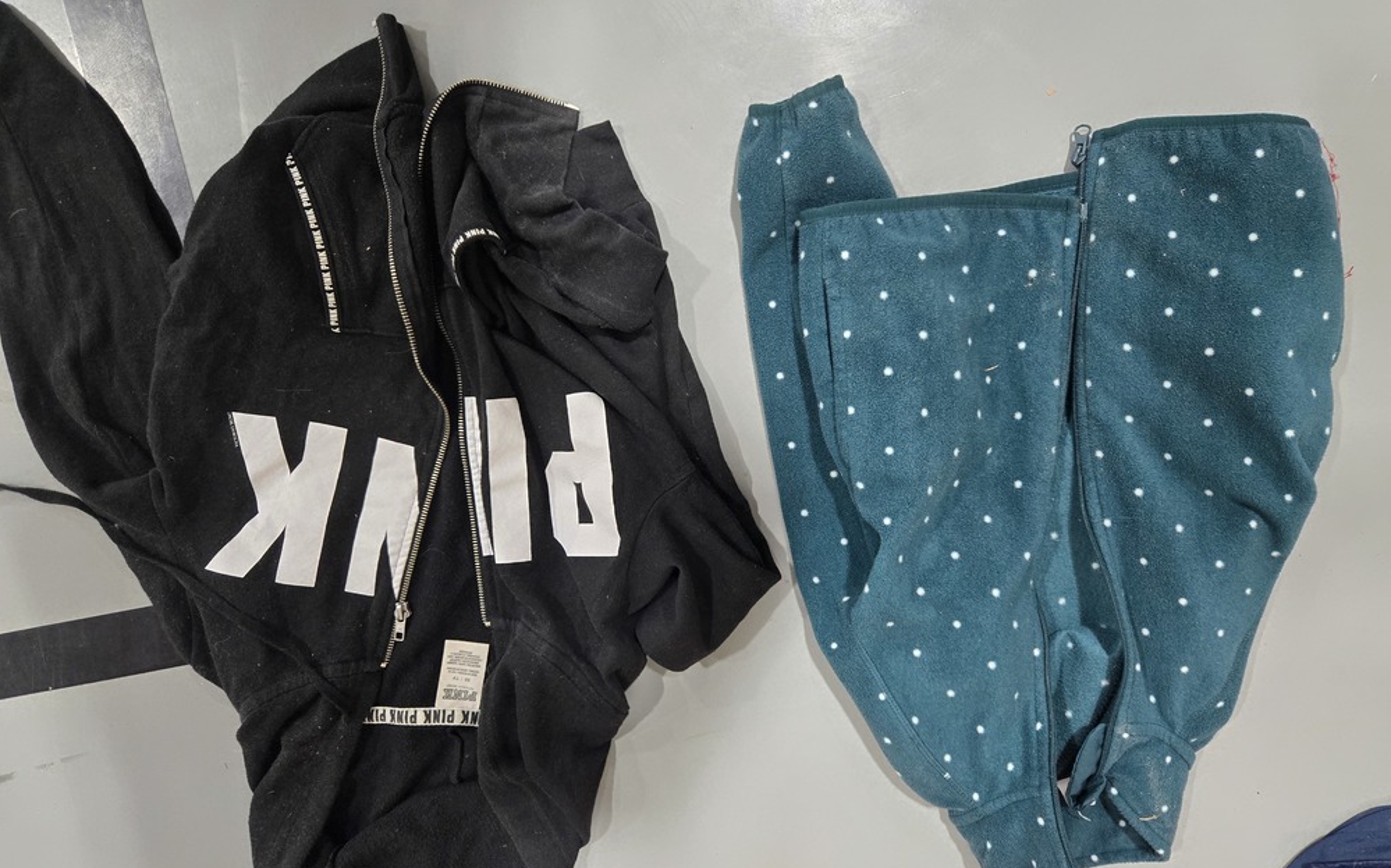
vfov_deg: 49.2
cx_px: 709
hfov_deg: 72.5
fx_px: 948
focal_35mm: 25
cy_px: 474
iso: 400
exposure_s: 1/120
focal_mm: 5.4
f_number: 1.8
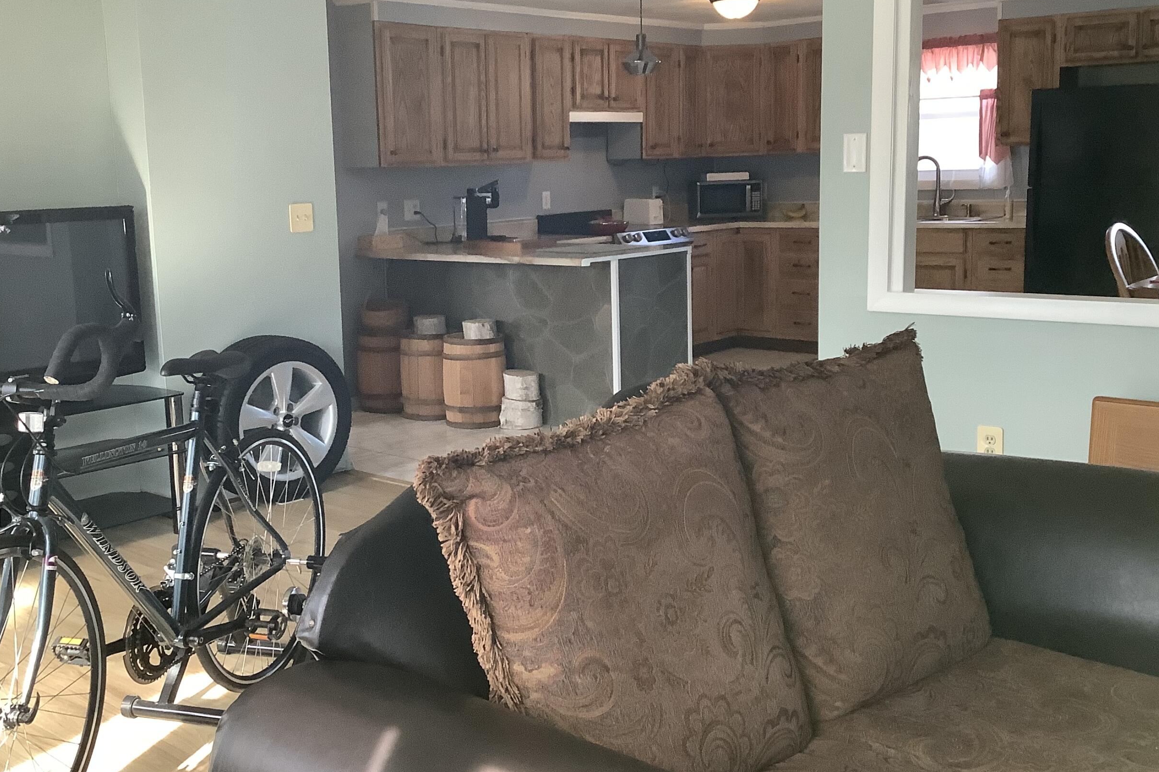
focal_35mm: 40
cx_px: 516
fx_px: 1288
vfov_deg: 33.4
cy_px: 358
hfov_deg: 48.4
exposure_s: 1/60
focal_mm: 3.3
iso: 200
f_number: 2.4
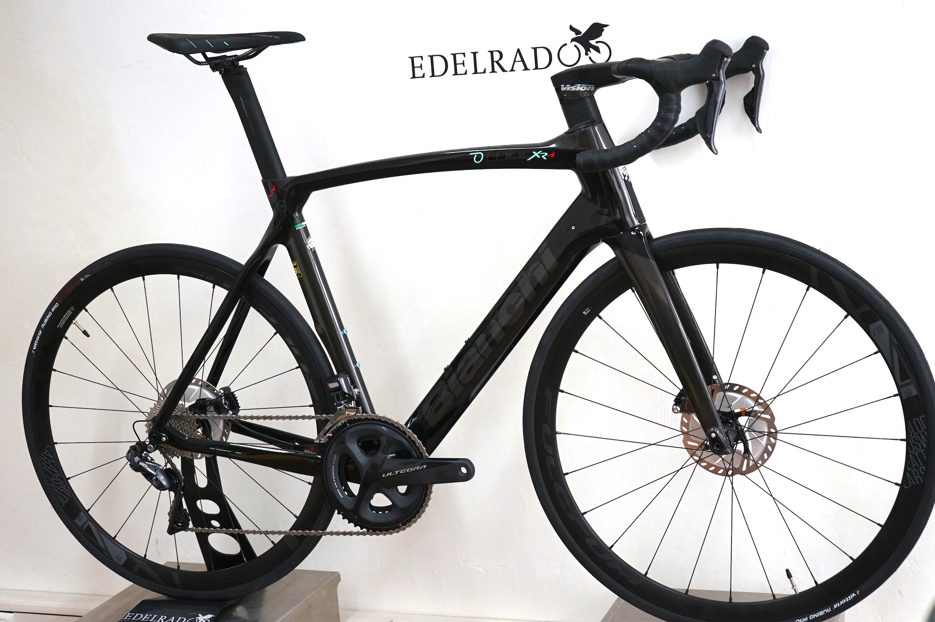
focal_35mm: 56
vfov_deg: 24.2
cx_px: 468
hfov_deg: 35.7
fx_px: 1453
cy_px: 311
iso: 1250
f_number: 5
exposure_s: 1/160
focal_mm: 56
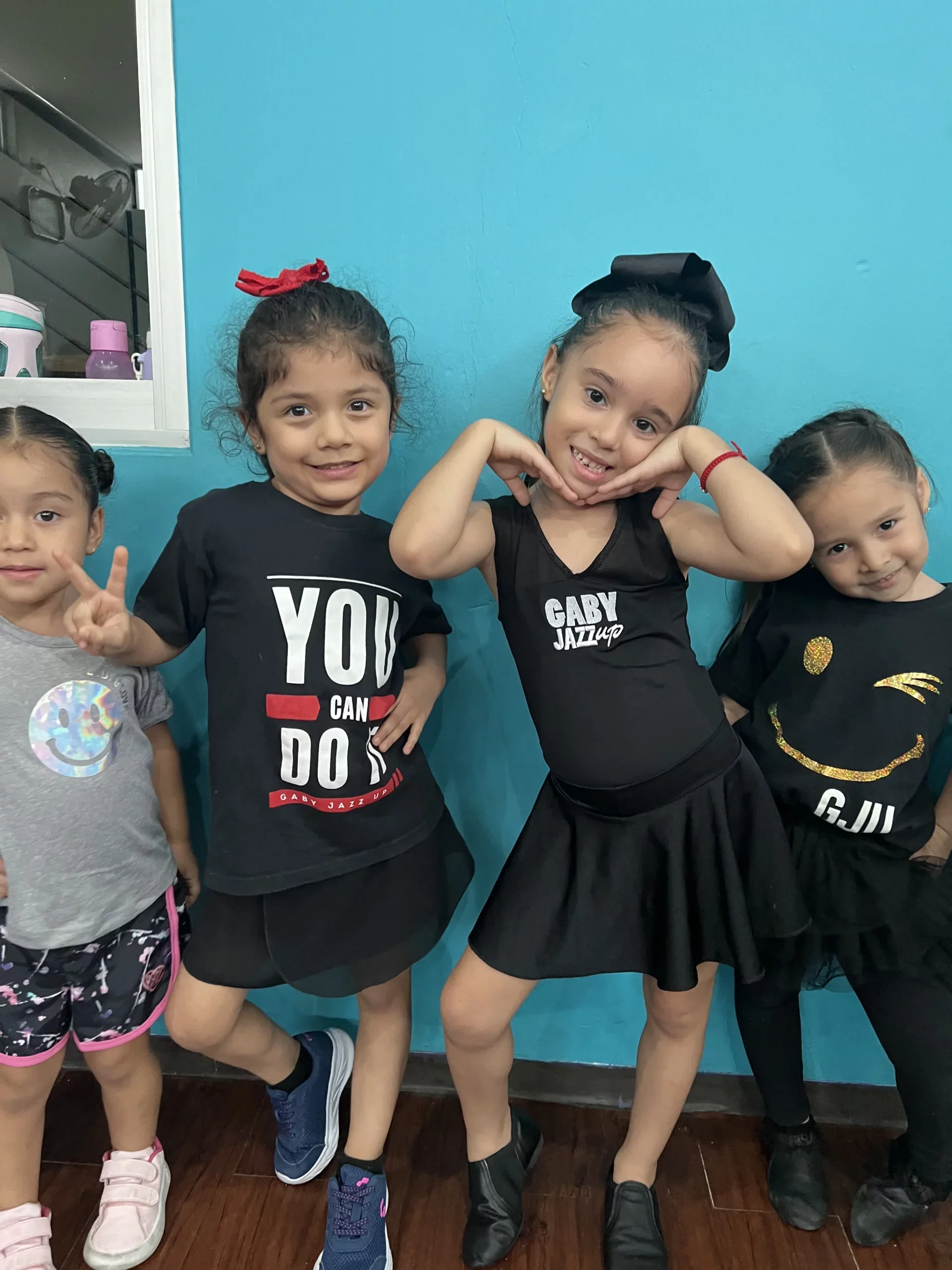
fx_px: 953
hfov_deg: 53.1
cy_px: 635
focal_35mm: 26
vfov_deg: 67.3
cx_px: 476
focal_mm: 5.7
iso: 320
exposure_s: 1/60
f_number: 1.5
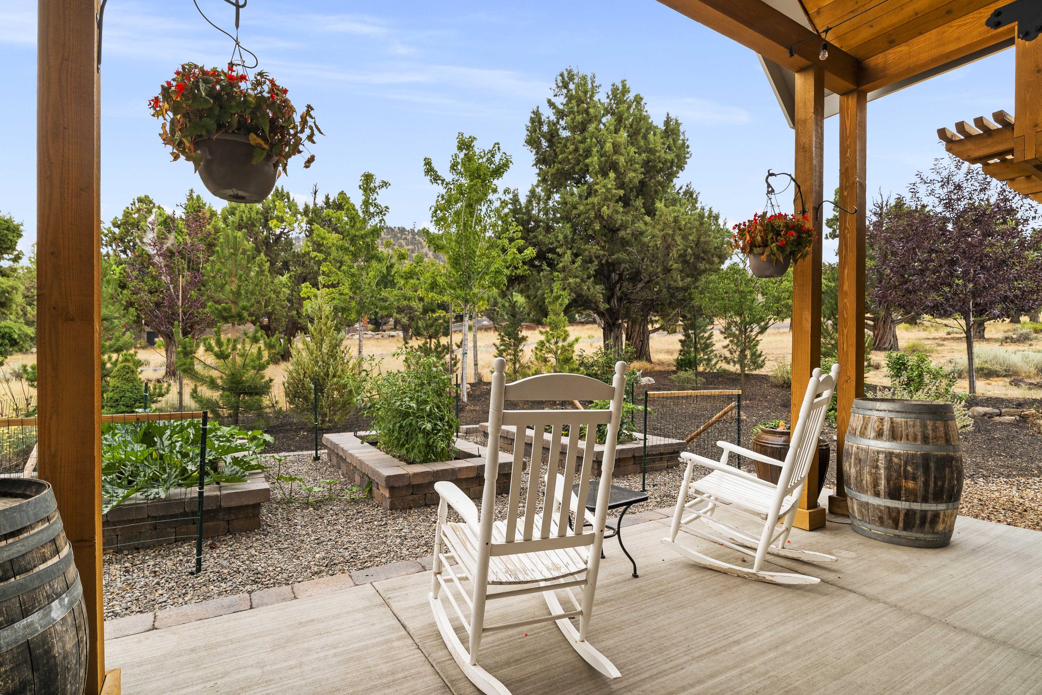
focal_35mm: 18
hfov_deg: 91.3
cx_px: 521
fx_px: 509
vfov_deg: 68.6
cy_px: 348
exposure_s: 1/125
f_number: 7.1
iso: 250
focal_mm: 17.6
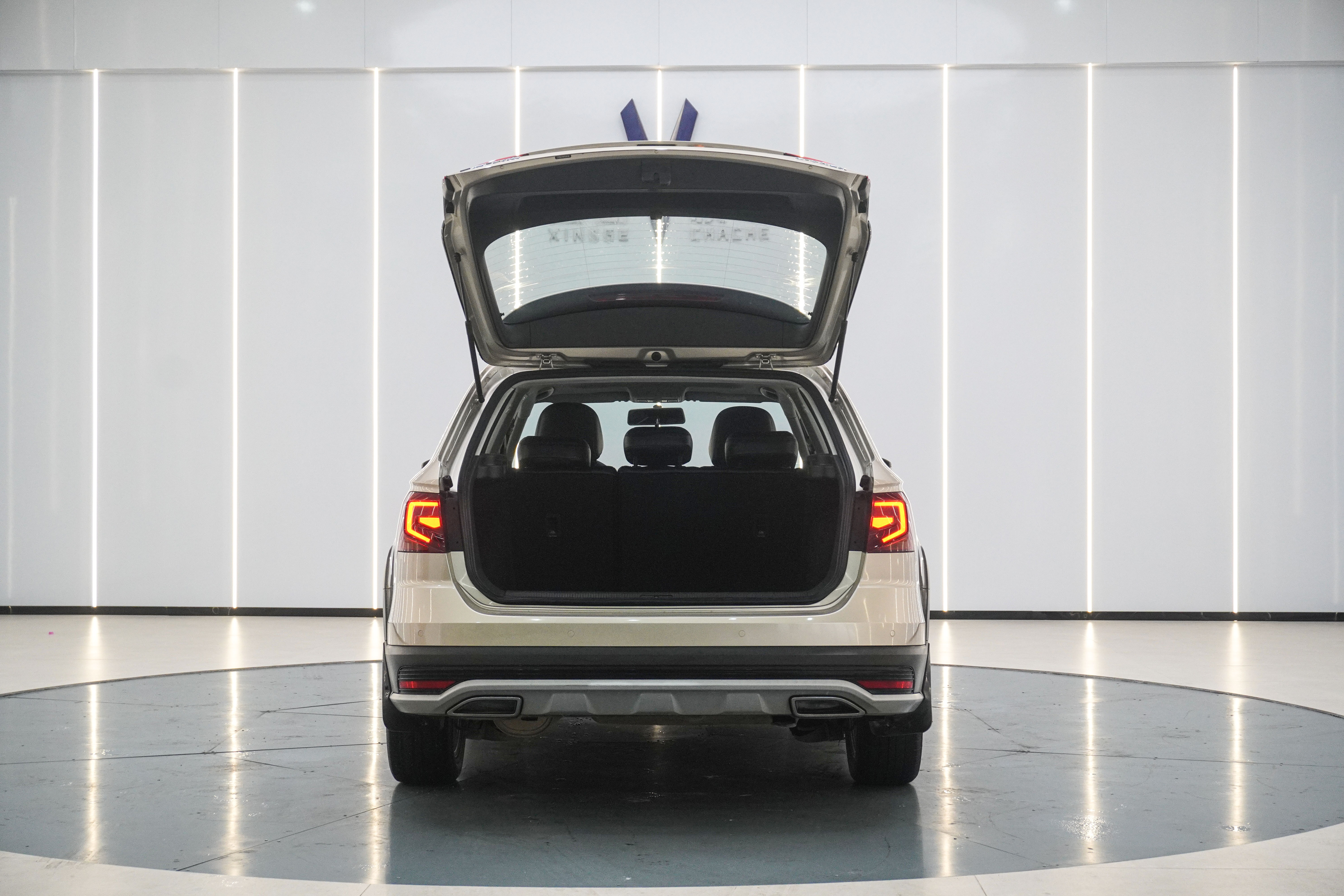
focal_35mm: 52
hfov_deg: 37.9
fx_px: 1960
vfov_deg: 25.8
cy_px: 448
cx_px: 672
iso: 1250
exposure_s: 1/80
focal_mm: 35
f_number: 6.3
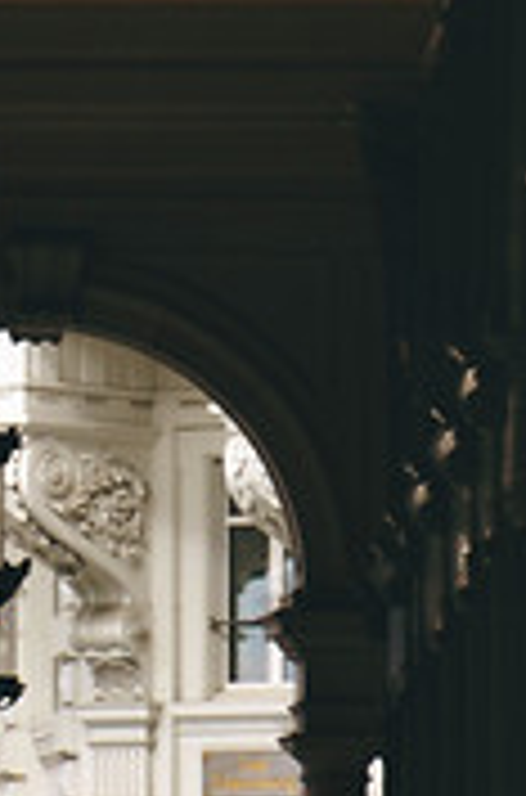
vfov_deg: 4.9
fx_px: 9325
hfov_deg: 3.2
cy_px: 270
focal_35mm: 423
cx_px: -780
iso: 140
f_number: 5
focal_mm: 52
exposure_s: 1/250
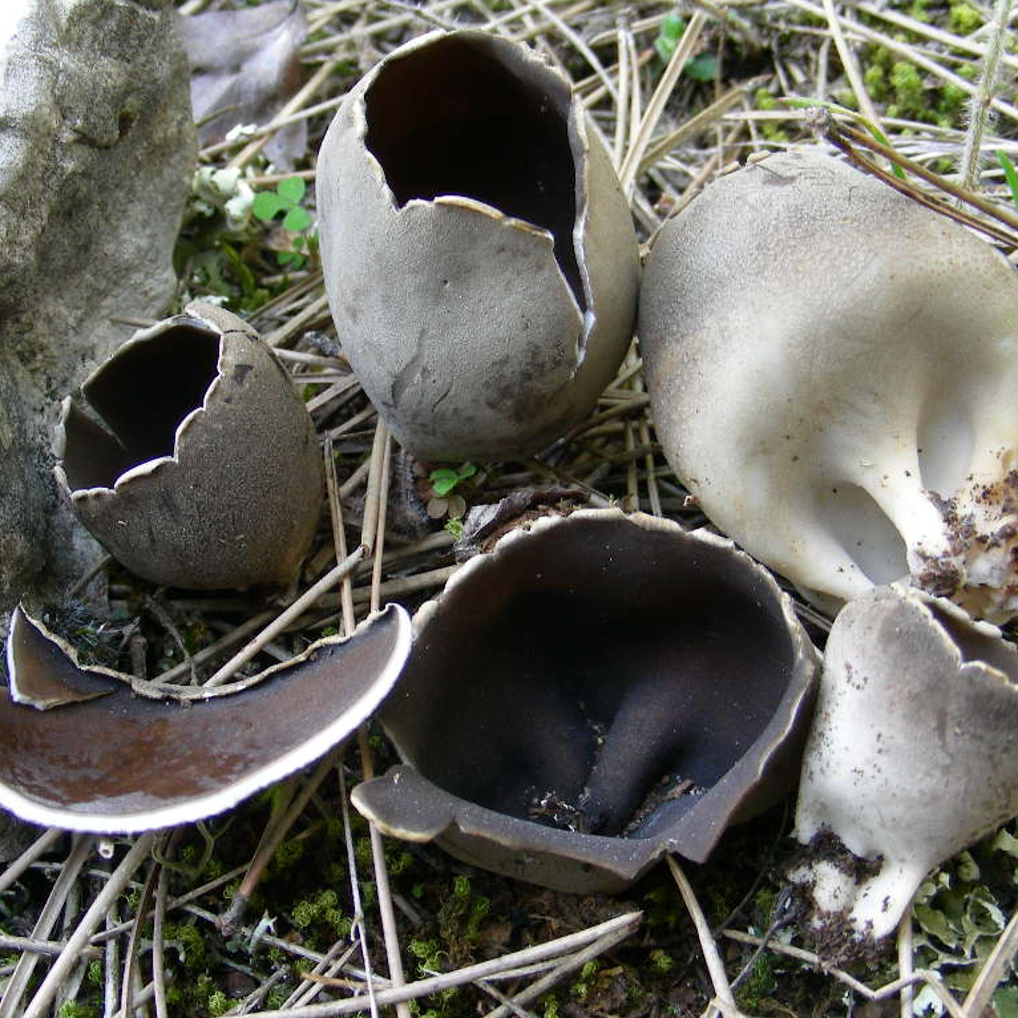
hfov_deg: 32.8
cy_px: 509
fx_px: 1730
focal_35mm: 52
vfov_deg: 32.8
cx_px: 534
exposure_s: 1/18.6
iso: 50
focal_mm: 7.4
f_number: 3.5
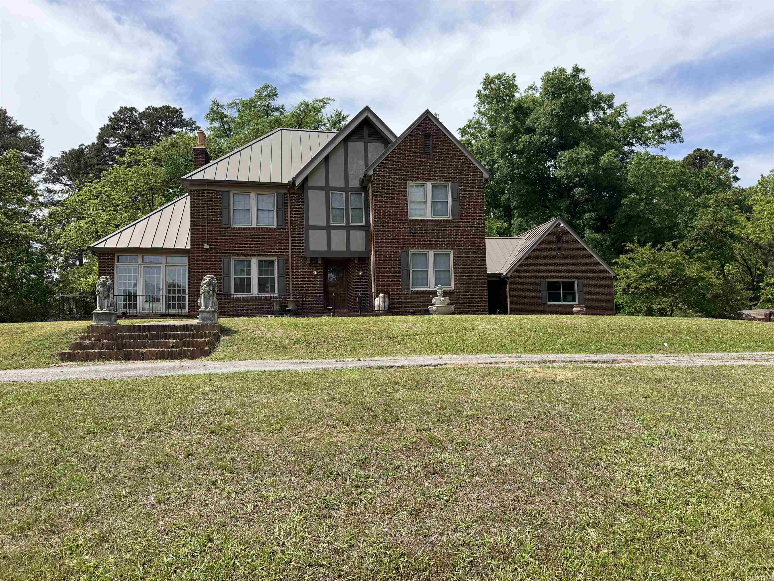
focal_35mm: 24
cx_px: 387
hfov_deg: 71.6
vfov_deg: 56.8
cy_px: 290
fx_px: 537
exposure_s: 1/3953
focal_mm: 6.76
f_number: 1.78
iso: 100
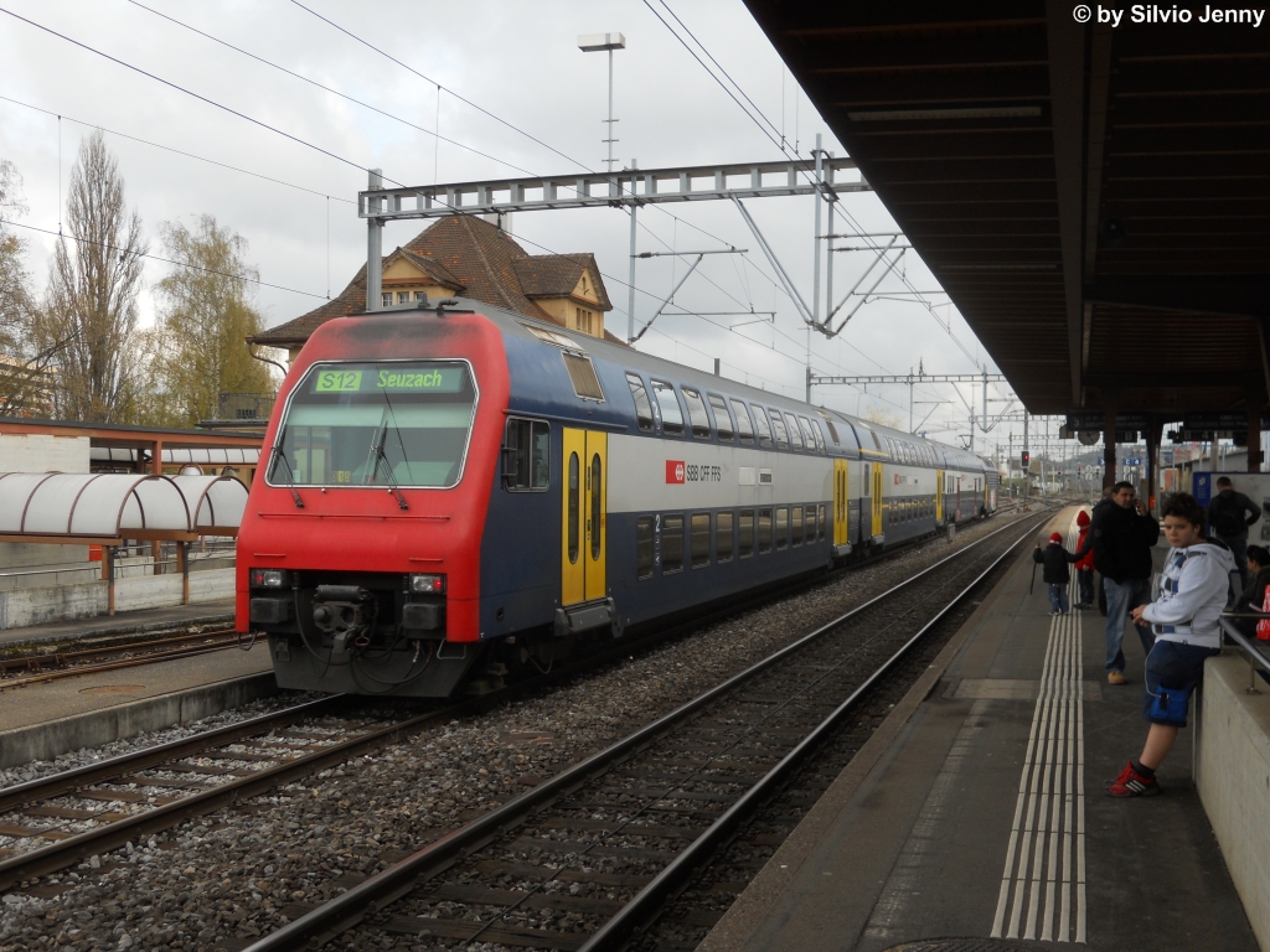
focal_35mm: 36
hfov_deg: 51.4
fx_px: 1321
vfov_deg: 39.7
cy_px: 476
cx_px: 635
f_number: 3
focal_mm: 6.4
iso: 80
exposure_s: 1/500
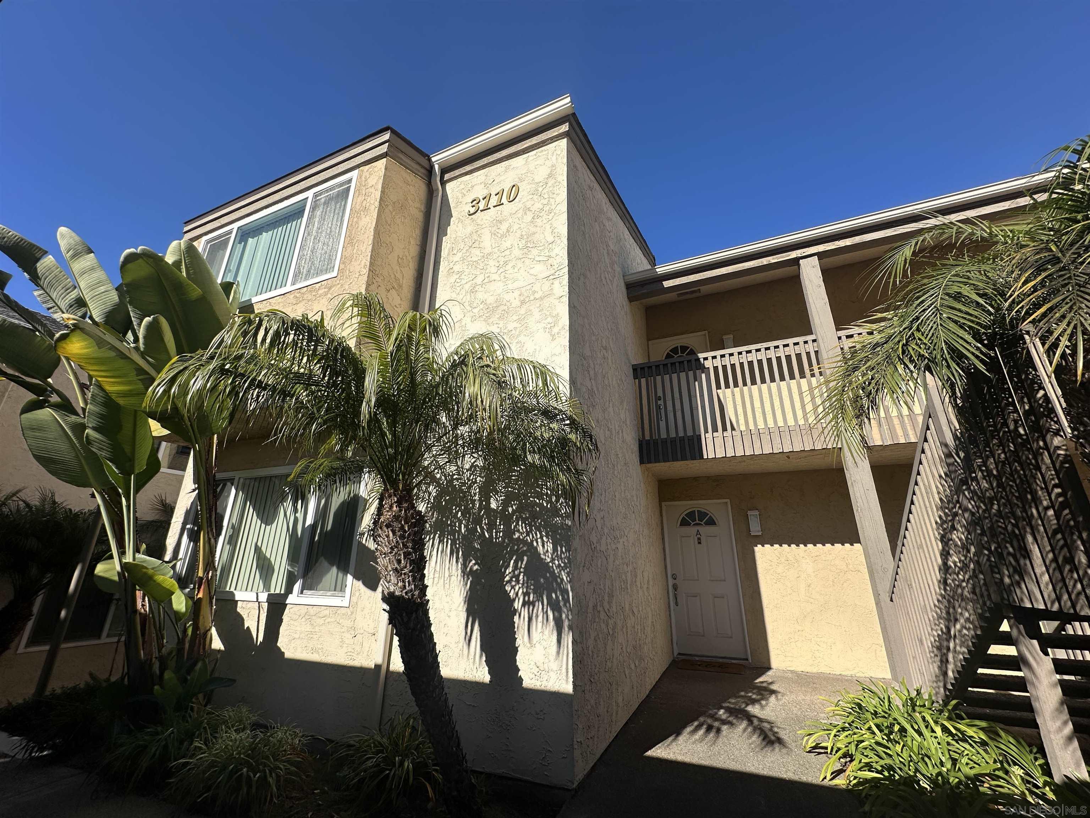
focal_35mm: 14
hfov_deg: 102.1
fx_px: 441
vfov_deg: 85.7
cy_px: 409
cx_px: 545
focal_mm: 2.22
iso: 50
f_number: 2.2
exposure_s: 1/1855
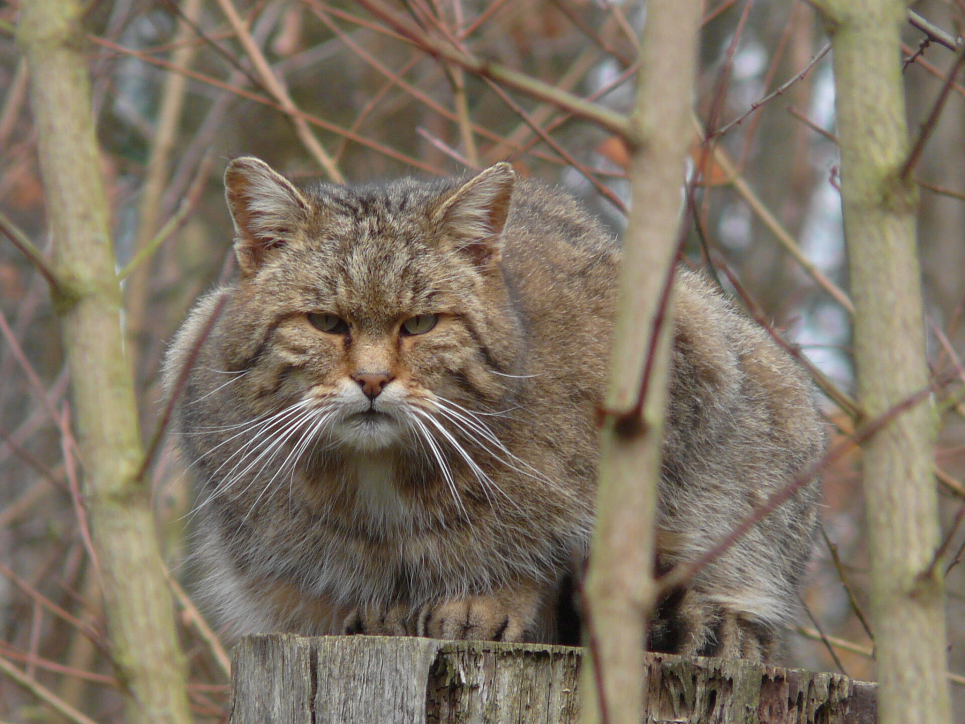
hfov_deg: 2.5
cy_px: 362
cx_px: 482
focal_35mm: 803
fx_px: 22385
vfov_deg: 1.9
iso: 100
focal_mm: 82.7
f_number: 4.2
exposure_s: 1/125
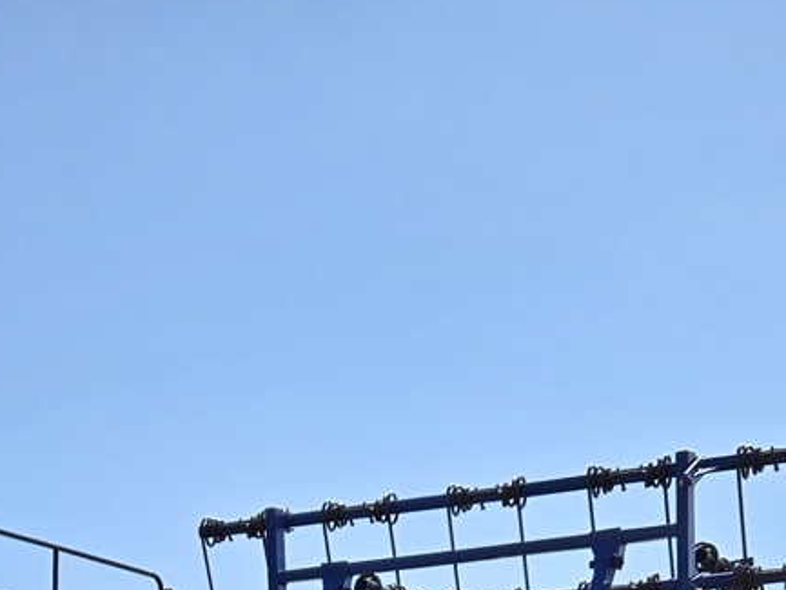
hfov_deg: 22.7
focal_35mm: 85
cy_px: 1064
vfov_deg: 15.1
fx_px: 1931
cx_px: 149
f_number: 1.8
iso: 25
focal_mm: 5.4
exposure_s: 1/2423
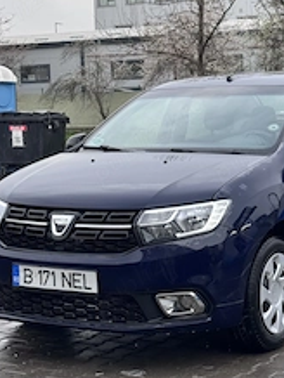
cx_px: 210
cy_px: 168
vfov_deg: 22.2
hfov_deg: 16.7
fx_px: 961
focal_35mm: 88
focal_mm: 6.76
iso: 100
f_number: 1.78
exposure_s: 1/133
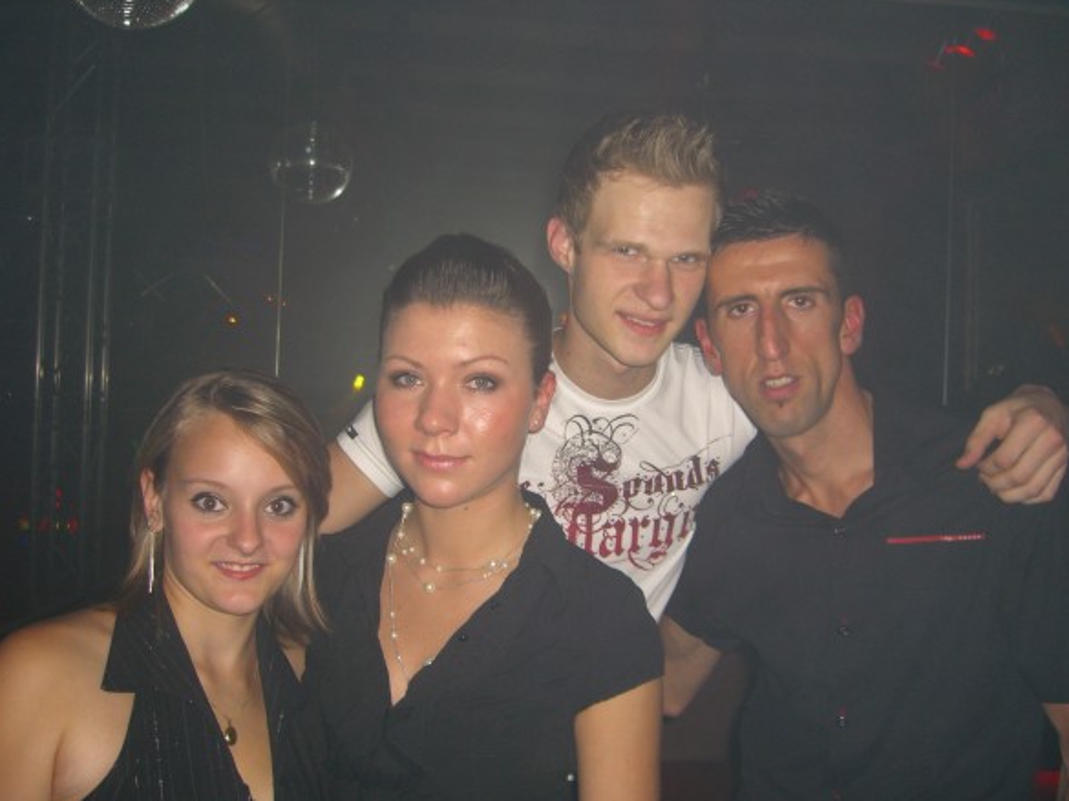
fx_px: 1204
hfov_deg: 47.9
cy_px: 410
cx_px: 546
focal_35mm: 39
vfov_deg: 36.8
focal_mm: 7.9
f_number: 2.8
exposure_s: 1/60
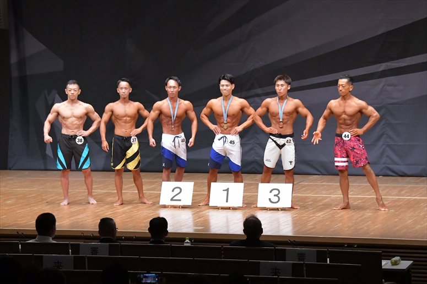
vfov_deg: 9.1
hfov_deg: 13.7
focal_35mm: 150
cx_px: 214
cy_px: 142
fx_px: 1778
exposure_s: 1/400
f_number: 5.6
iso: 8000
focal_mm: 100
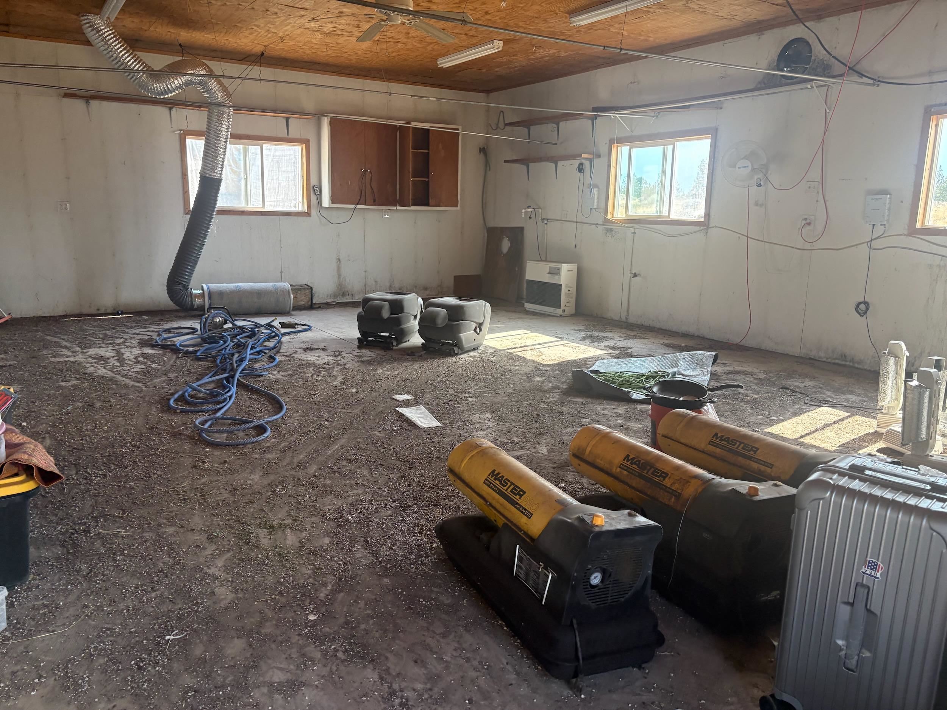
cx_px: 474
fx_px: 711
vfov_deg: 53.1
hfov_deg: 67.3
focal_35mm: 26
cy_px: 355
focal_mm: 5.96
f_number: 1.6
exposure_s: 1/228
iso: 125
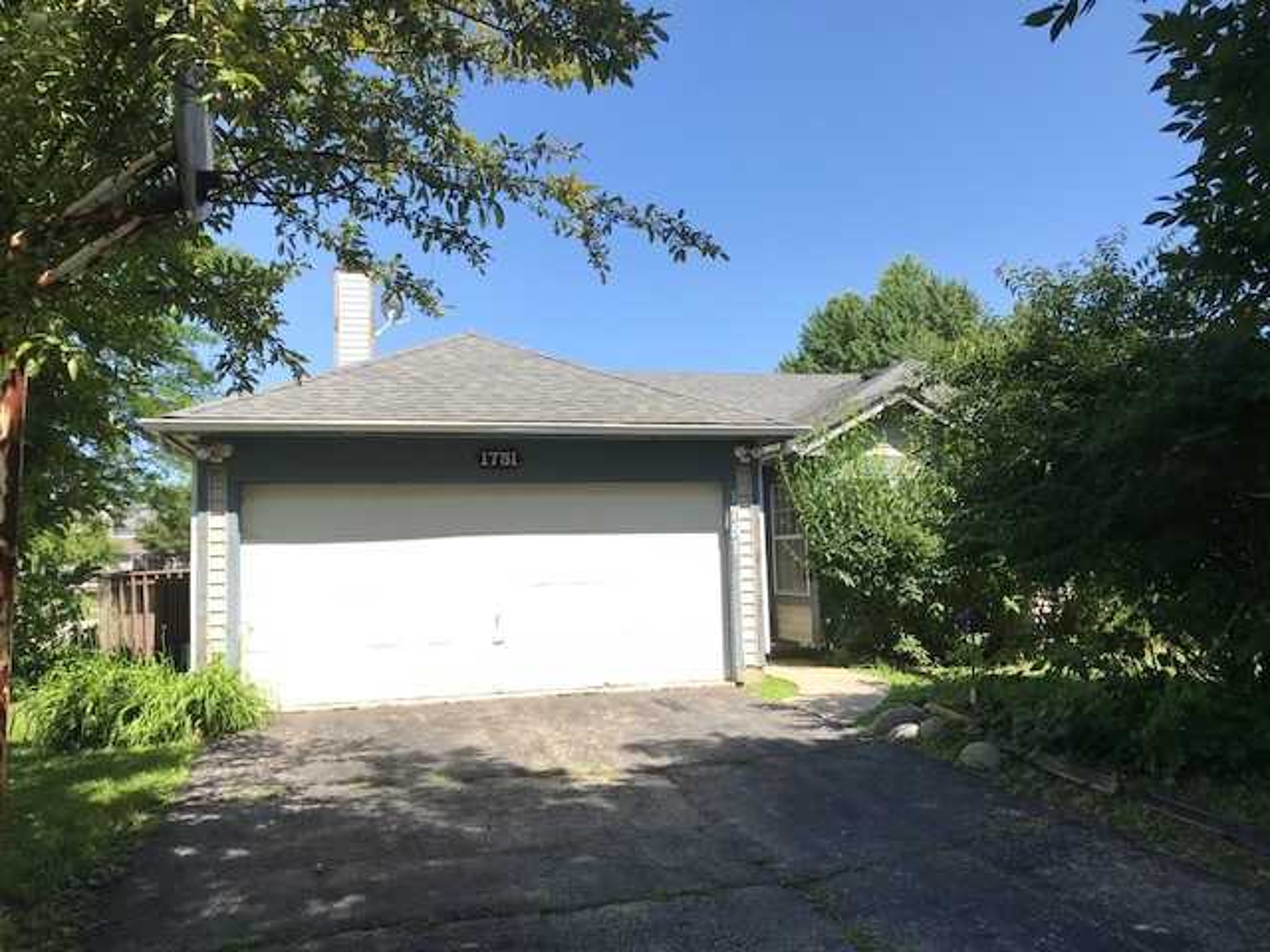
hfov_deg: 63.4
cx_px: 635
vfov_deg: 49.7
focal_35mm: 28
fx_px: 1027
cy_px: 476
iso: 20
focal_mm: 3.99
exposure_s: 1/1429
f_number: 1.8
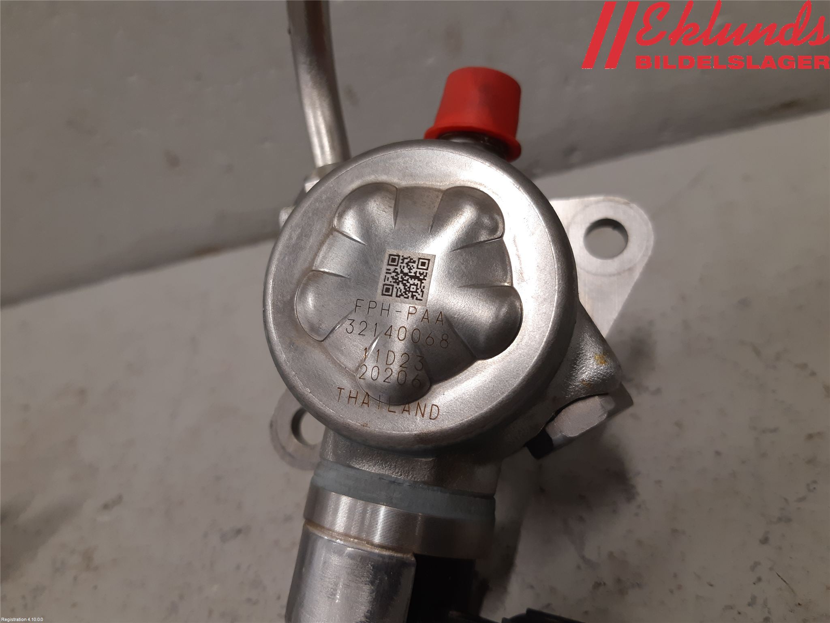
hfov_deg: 67.3
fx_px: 623
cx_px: 415
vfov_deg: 53.1
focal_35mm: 26
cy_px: 312
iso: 80
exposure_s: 1/50
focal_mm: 3.93
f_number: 1.7
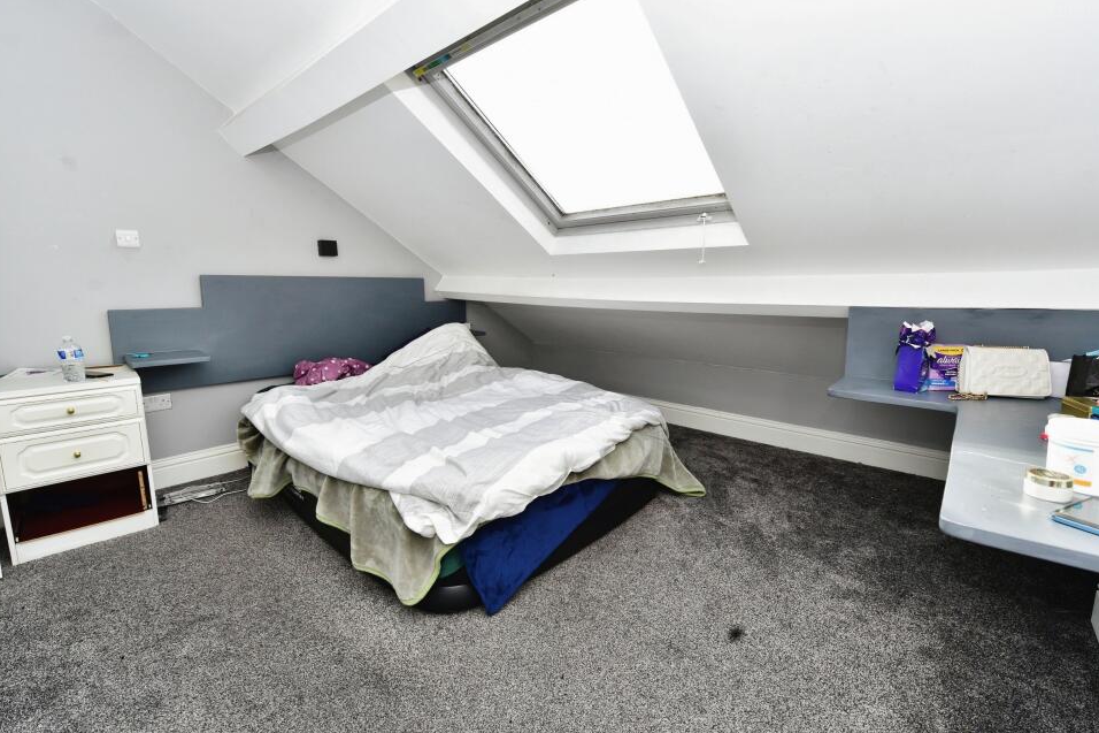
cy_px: 353
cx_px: 559
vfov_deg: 77.3
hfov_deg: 100.4
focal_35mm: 15
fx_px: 458
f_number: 6.7
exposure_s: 1/180
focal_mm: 14
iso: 400
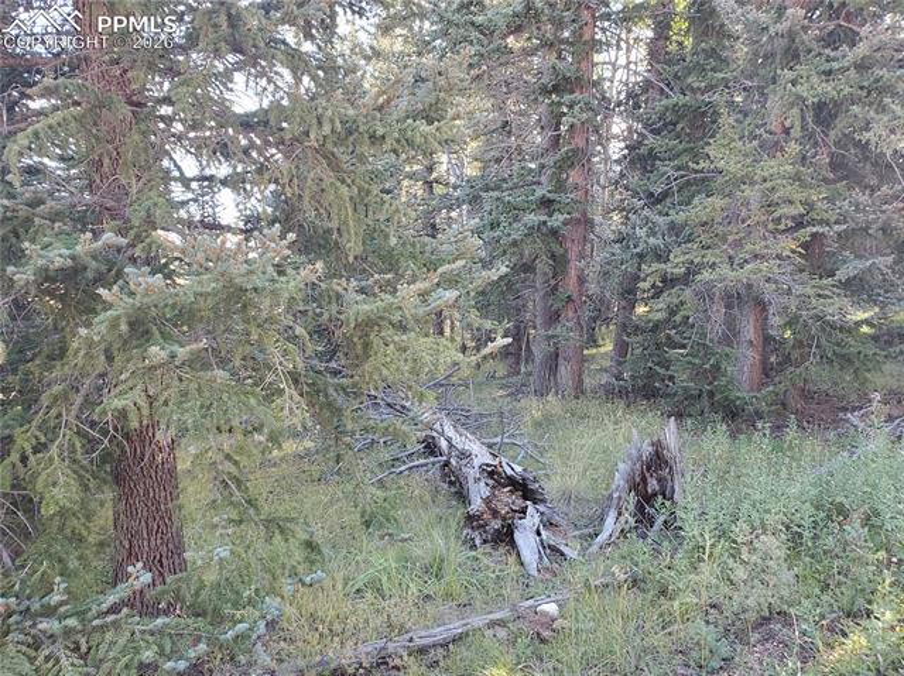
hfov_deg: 67.3
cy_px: 338
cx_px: 452
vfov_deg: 53.0
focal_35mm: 26
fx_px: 678
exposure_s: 1/100
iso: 160
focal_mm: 4.3
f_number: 2.4
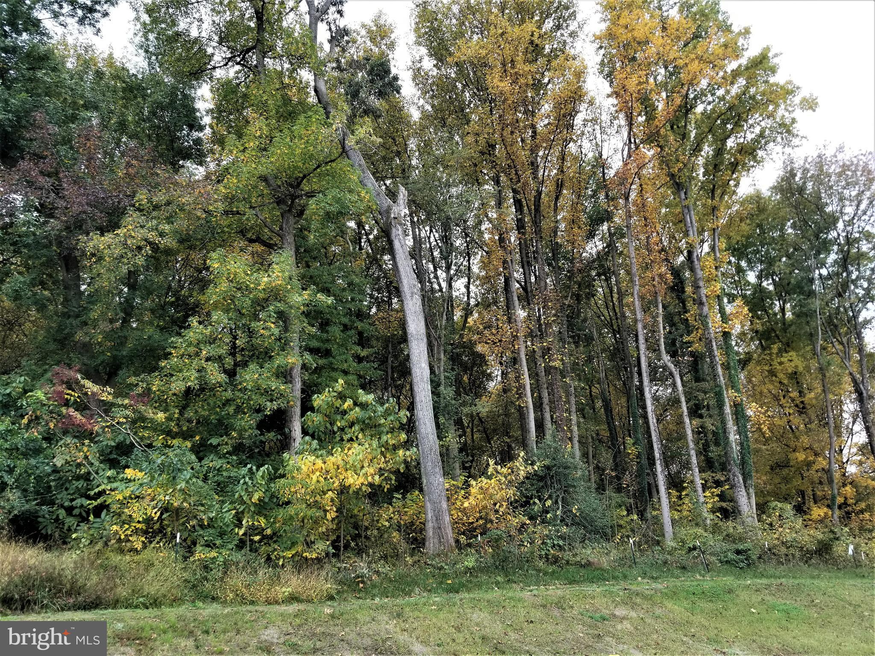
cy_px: 328
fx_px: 657
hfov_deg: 67.3
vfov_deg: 53.1
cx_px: 438
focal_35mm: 26
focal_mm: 4.3
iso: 50
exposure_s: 1/450
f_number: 1.7
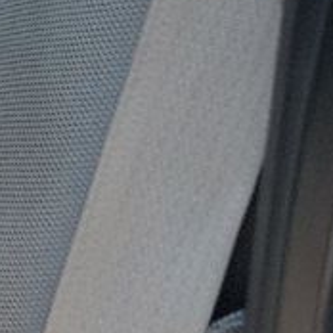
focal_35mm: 195
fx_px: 2122
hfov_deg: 7.6
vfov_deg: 8.8
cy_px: -166
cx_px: -756
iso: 50
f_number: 1.8
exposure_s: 1/125
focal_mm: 6.7
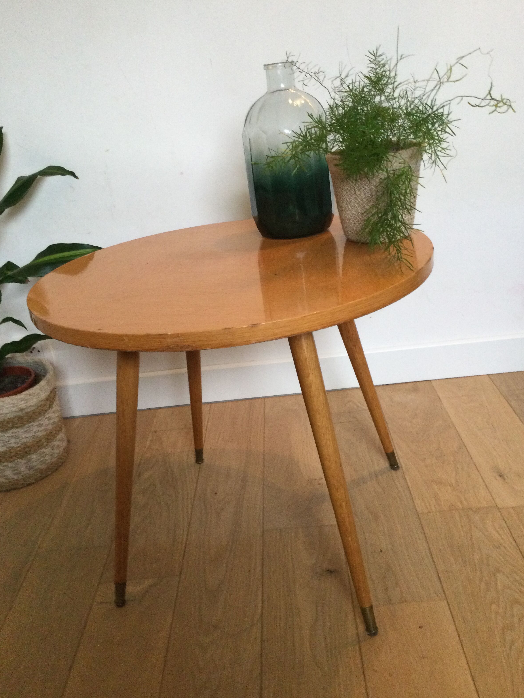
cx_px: 265
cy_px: 353
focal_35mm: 32
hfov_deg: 44.2
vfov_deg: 56.8
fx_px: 646
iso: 160
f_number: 2.4
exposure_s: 1/33
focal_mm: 3.3
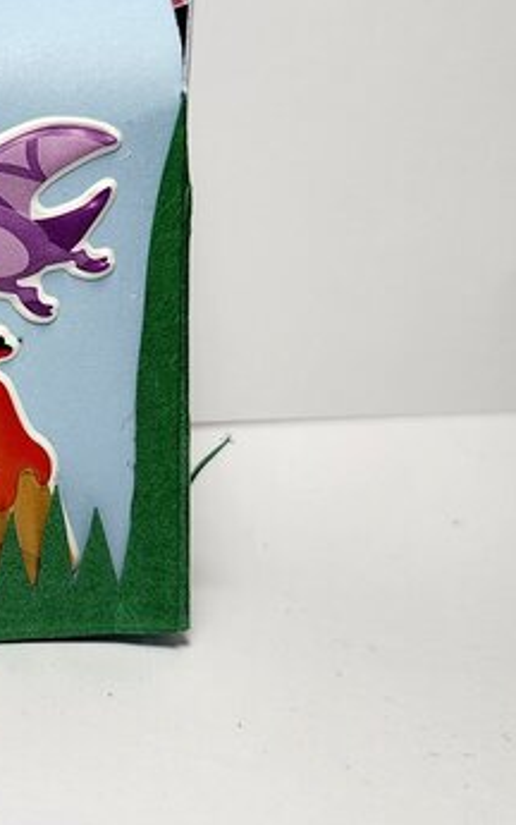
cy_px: 349
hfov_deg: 22.6
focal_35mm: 53
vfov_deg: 38.1
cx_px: -90
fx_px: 1191
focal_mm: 5.54
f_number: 1.8
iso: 25
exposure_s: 1/124
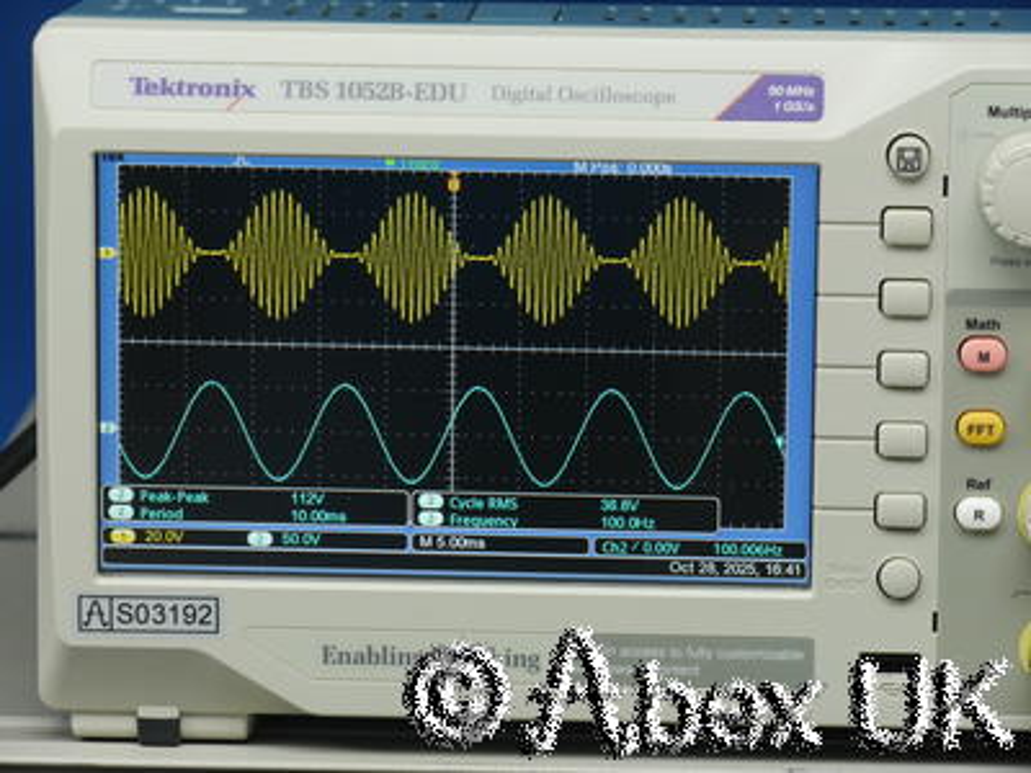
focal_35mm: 194
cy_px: 386
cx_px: 516
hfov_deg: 10.2
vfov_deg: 7.7
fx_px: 5778
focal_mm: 97
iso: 400
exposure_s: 1/8
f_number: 11
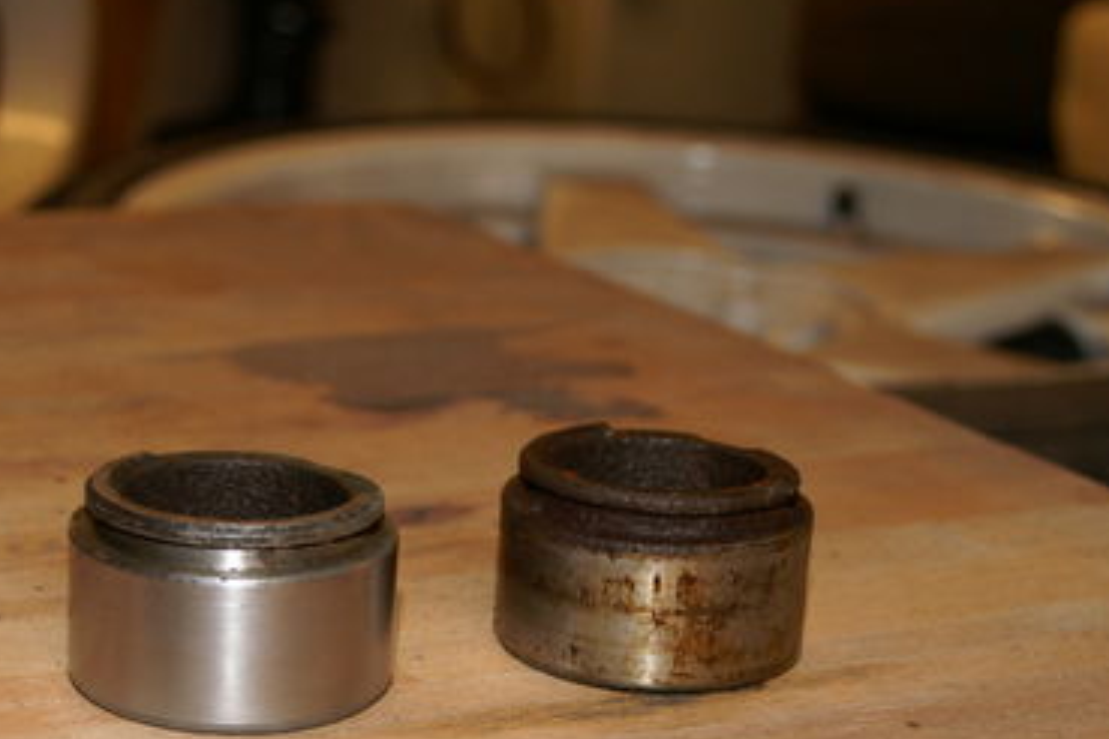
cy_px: 574
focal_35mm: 78
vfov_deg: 17.4
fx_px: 2403
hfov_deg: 25.9
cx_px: 385
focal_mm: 30
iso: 200
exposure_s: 1/60
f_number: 5.6
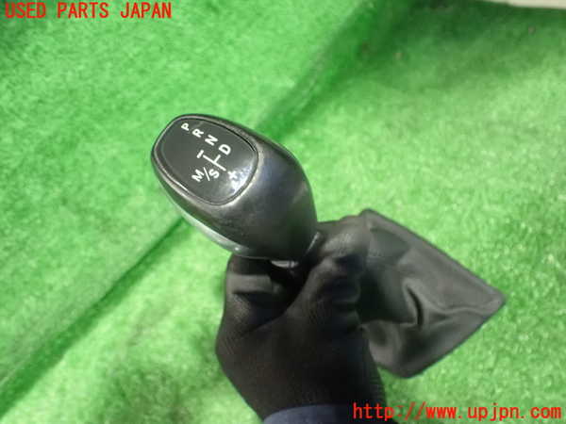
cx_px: 283
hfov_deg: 60.0
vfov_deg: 46.8
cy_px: 212
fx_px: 491
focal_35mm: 30
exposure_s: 1/30
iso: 1600
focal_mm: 5.4
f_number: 2.3
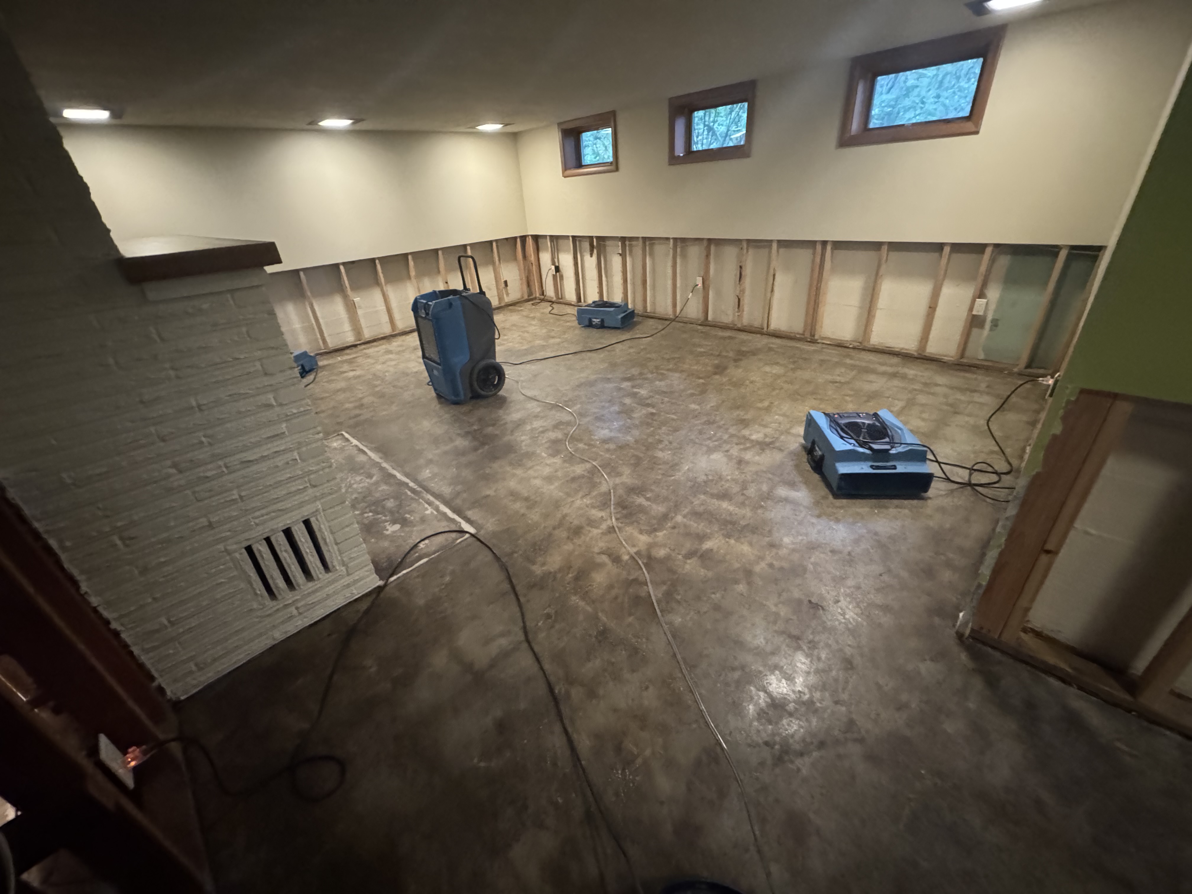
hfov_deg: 102.1
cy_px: 447
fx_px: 482
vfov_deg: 85.7
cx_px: 596
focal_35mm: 14
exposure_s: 1/40
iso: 1250
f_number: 2.2
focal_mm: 2.22
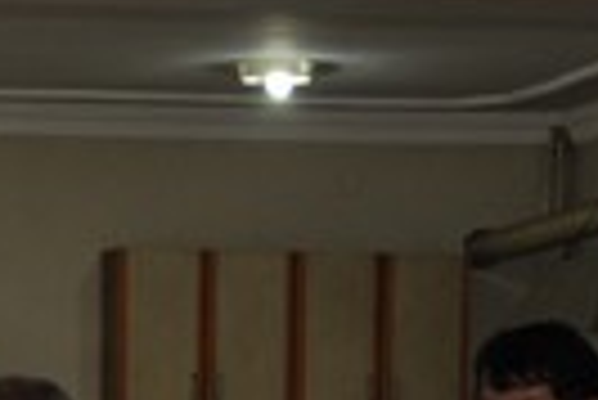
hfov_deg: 10.5
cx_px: 148
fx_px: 3259
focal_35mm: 196
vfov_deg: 6.8
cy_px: 834
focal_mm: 26
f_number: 5.6
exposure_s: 1/60
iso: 320
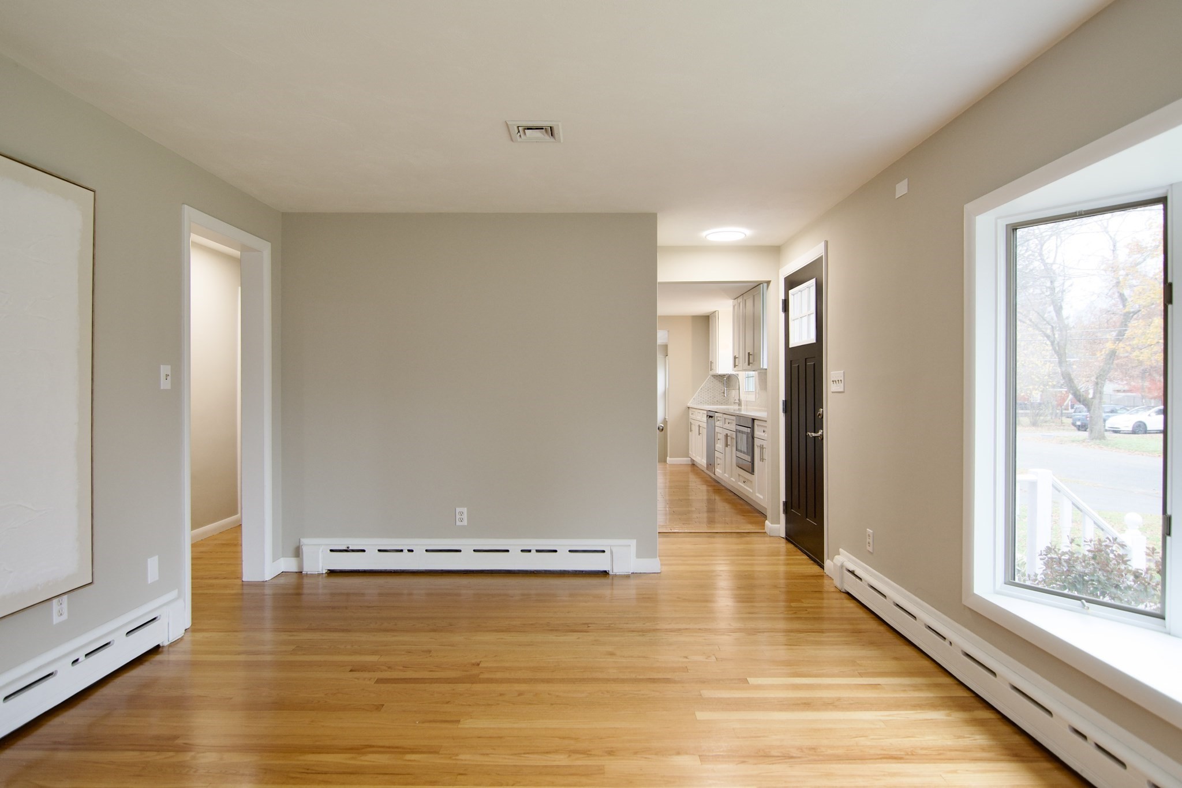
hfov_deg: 81.2
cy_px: 394
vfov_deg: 59.5
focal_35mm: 21
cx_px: 591
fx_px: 689
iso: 400
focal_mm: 14
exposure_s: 1/60
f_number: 4
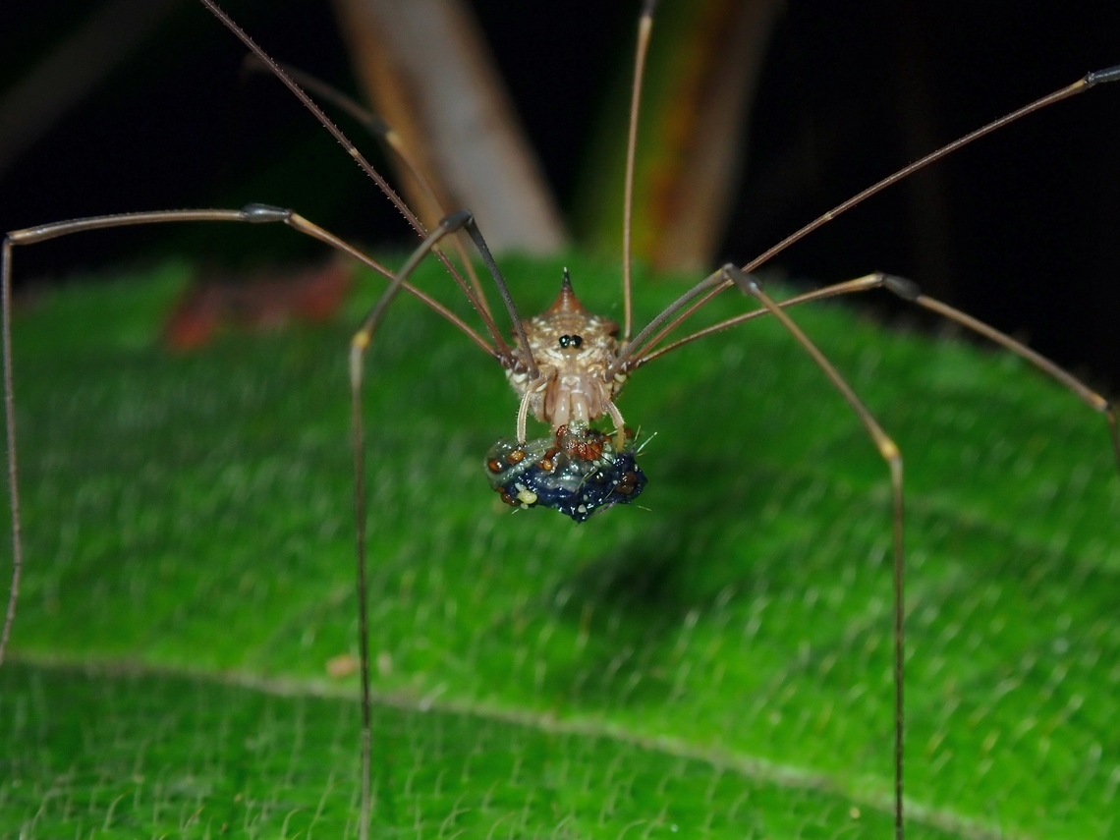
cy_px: 420
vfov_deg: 14.8
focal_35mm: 100
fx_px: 3235
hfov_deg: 19.6
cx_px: 560
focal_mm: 18
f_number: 6.3
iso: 200
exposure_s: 1/200
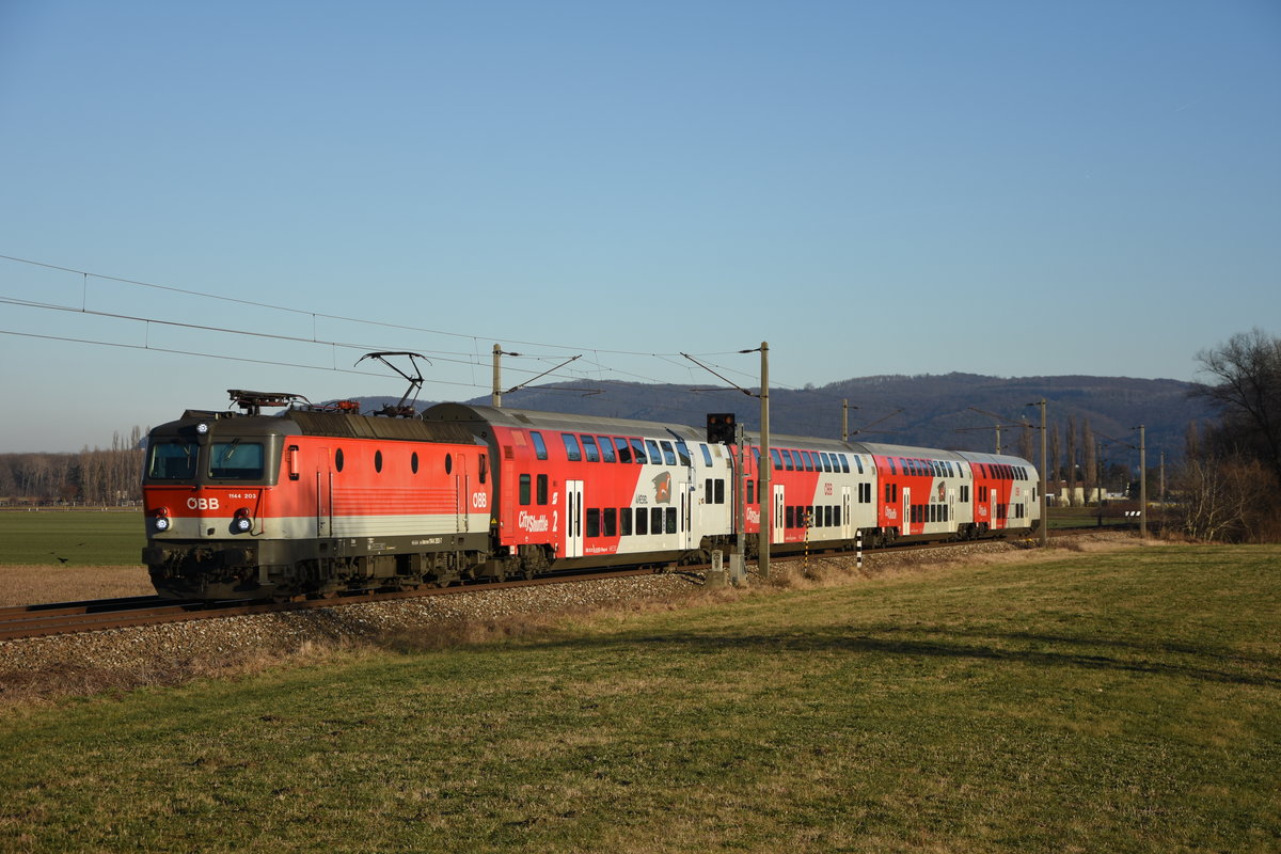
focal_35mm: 87
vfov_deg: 15.7
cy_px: 427
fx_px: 3096
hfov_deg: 23.4
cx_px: 640
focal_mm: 58
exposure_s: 1/640
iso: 100
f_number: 5
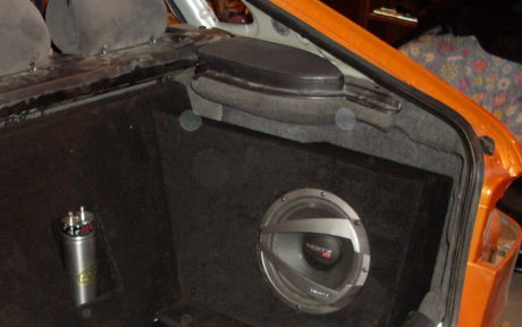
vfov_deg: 23.1
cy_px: 221
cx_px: 182
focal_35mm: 56
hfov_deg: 36.0
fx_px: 797
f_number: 2.8
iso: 120
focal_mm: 6.3
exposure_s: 1/45
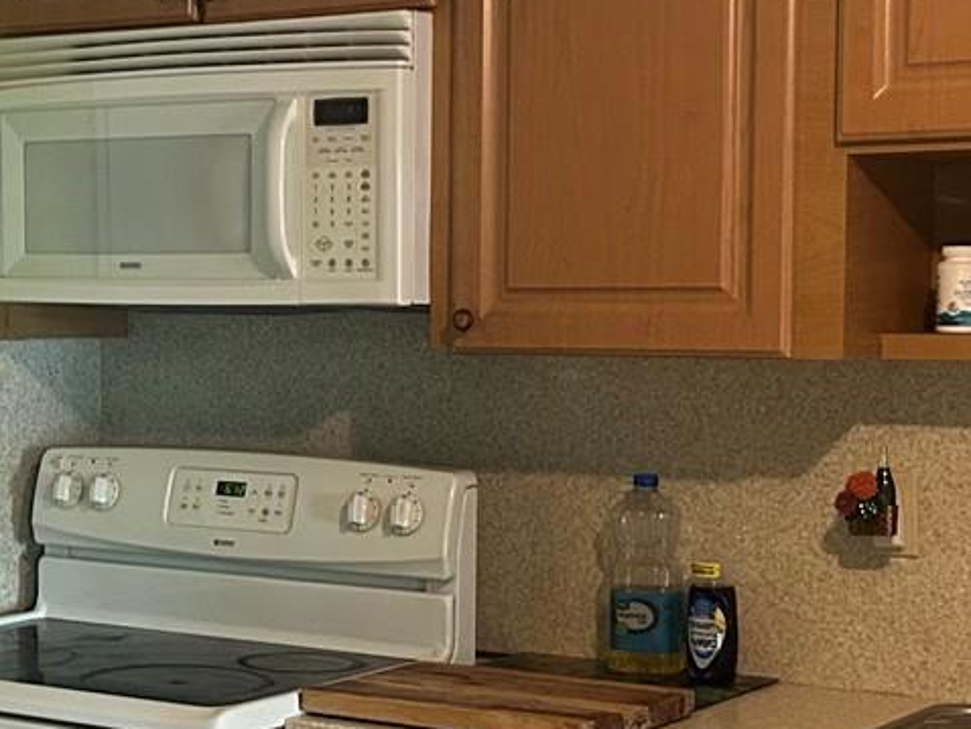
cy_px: 408
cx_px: 193
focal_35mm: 87
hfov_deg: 22.2
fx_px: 2442
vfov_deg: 17.0
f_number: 1.5
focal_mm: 5.7
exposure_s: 1/60
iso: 400
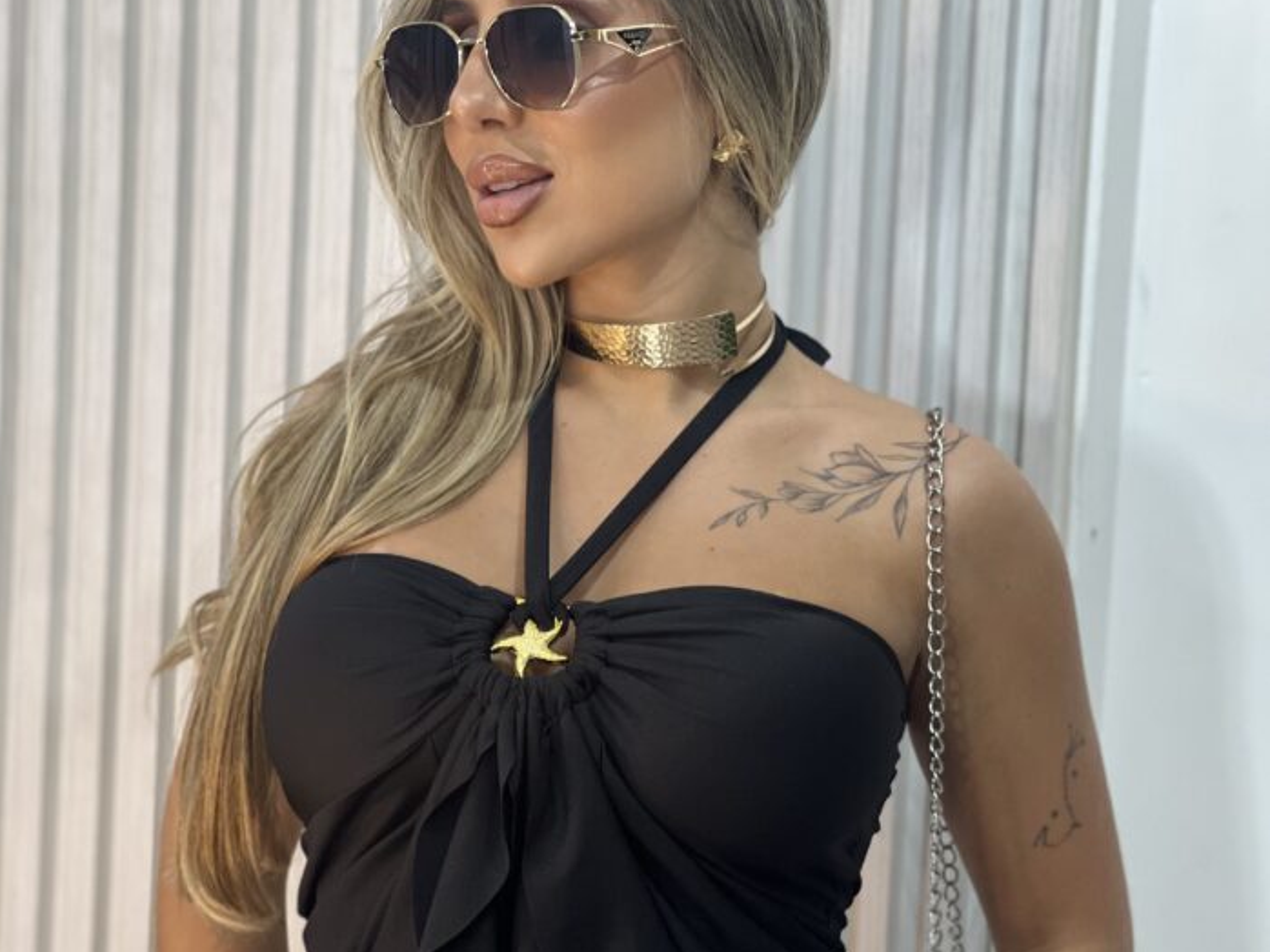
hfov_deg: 19.1
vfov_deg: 14.3
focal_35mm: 103
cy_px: 587
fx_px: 3778
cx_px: 635
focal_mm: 9
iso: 200
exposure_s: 1/120
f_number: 2.8
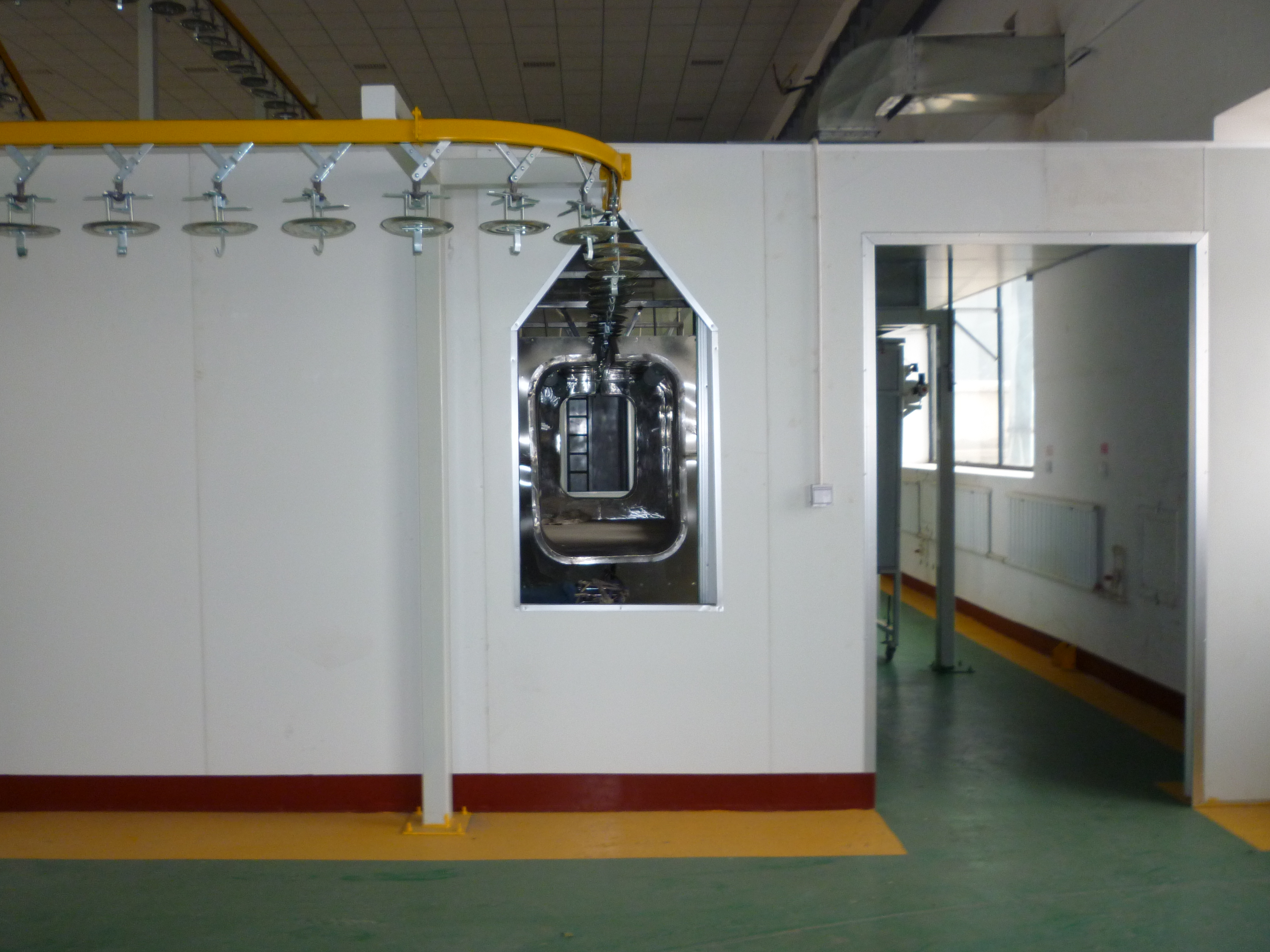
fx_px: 1101
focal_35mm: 30
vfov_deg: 46.8
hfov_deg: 60.0
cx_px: 627
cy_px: 478
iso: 200
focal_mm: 5.2
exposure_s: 1/30
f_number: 3.3
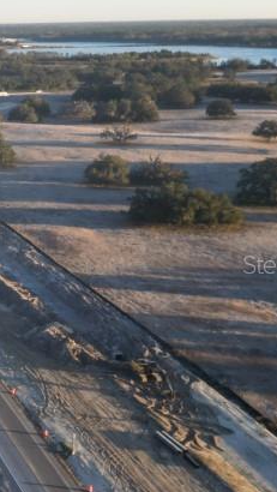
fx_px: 887
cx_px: -284
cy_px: 264
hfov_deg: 14.6
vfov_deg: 31.0
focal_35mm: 68
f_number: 1.7
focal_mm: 6.72
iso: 120
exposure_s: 1/725
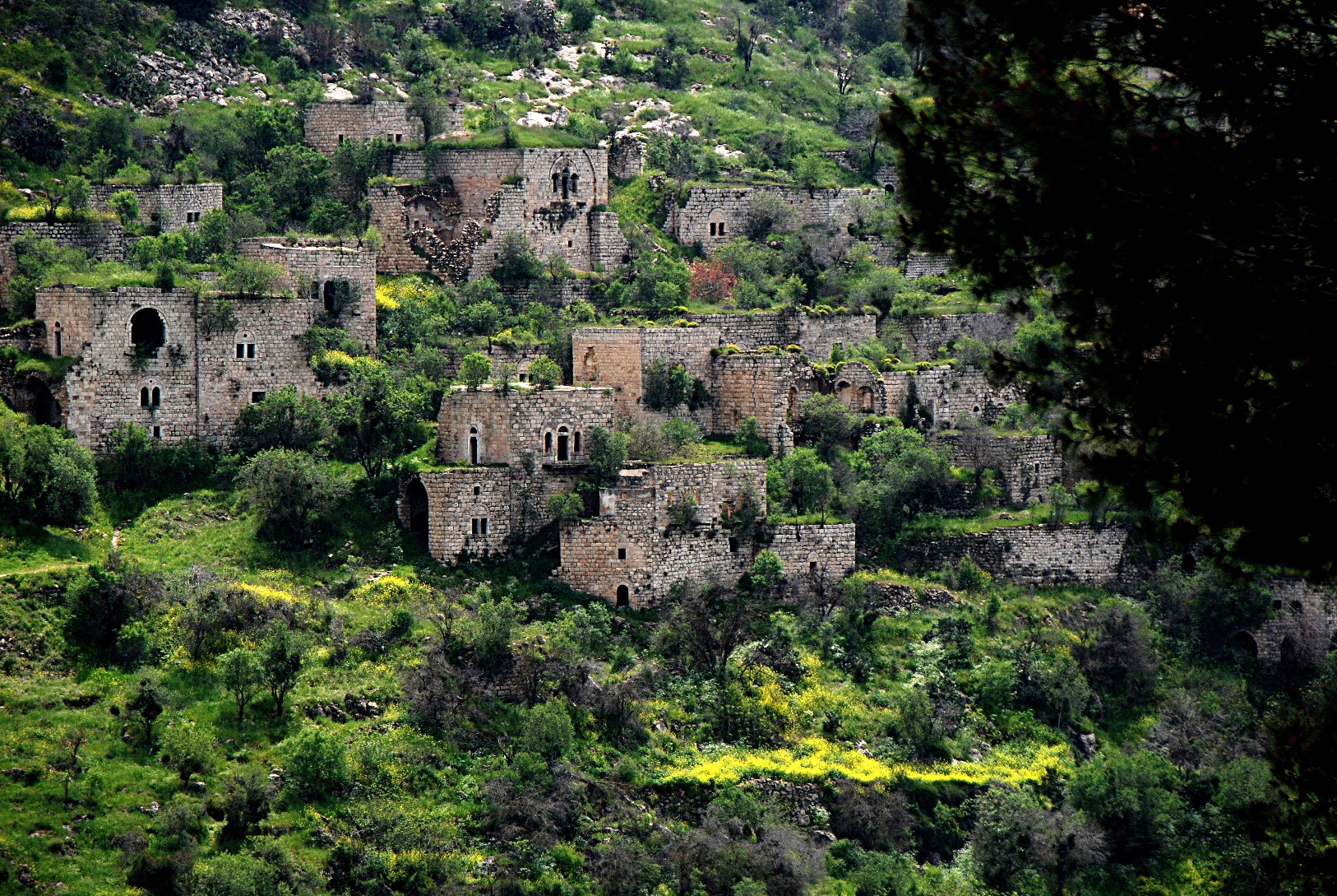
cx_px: 668
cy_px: 448
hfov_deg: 9.8
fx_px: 7810
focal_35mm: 210
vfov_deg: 6.6
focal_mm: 140
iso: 200
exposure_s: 1/1000
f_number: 6
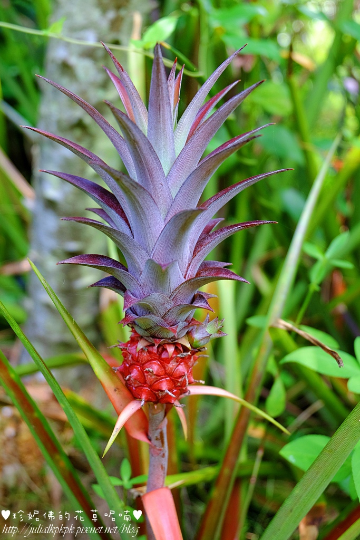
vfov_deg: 41.9
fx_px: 705
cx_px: 180
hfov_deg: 28.7
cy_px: 270
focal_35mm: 47
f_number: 4.7
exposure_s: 1/60
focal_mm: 31
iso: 250
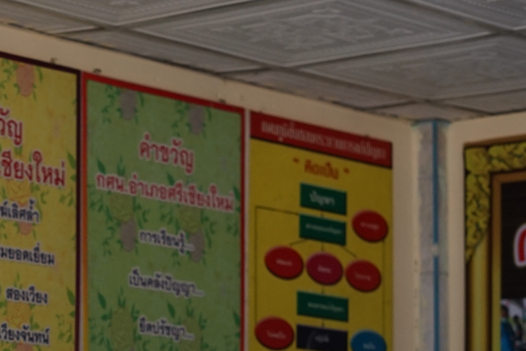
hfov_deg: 11.8
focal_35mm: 170
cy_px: 579
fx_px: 2483
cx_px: -120
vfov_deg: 7.9
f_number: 4
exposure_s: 1/160
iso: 800
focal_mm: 50
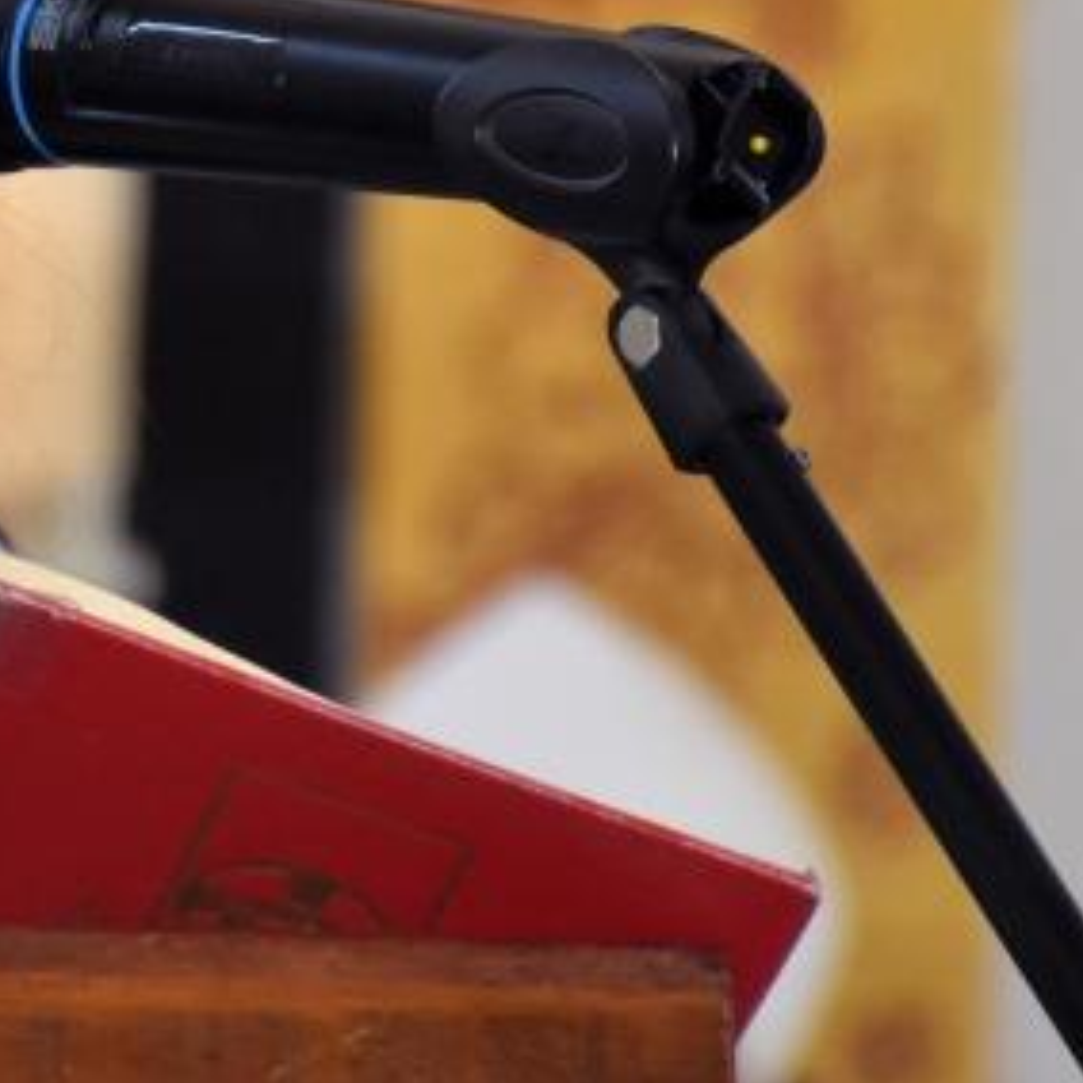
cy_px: -52
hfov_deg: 2.7
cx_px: -230
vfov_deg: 2.7
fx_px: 22831
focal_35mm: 645
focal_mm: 140
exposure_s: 1/250
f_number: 7.1
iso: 1600
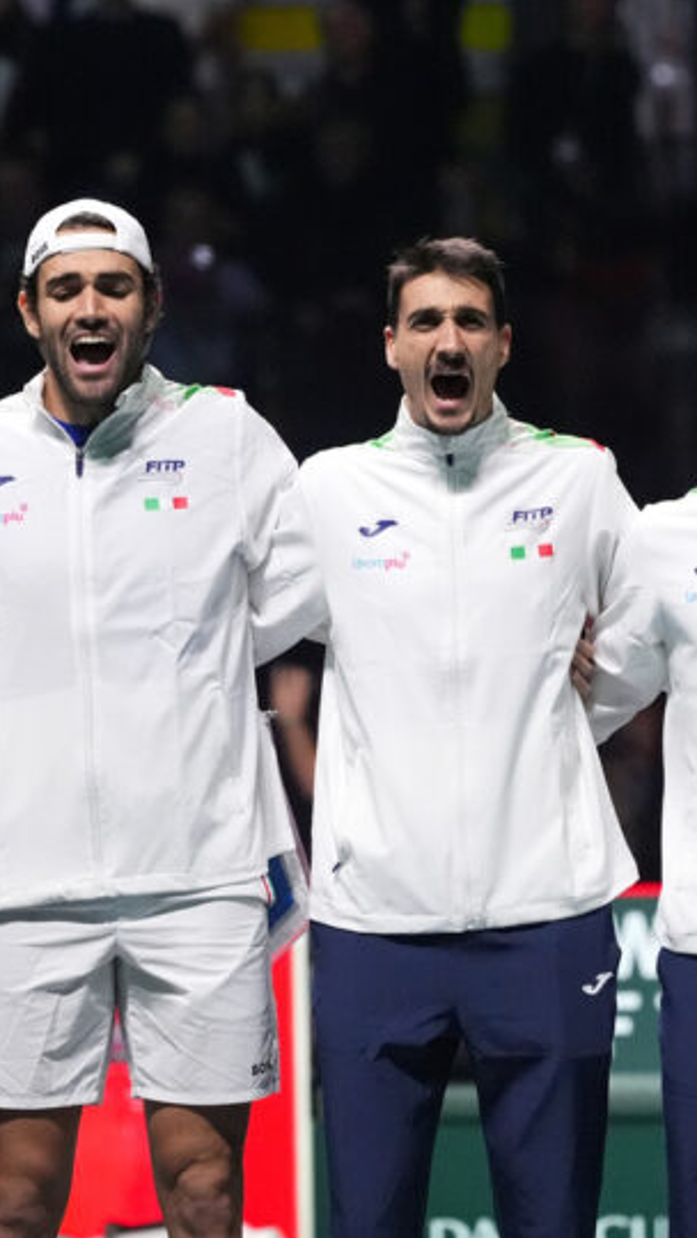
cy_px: 523
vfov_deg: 7.5
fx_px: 9424
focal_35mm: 287
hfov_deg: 4.2
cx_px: 293
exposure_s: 1/2500
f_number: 3.2
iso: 6400
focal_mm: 148
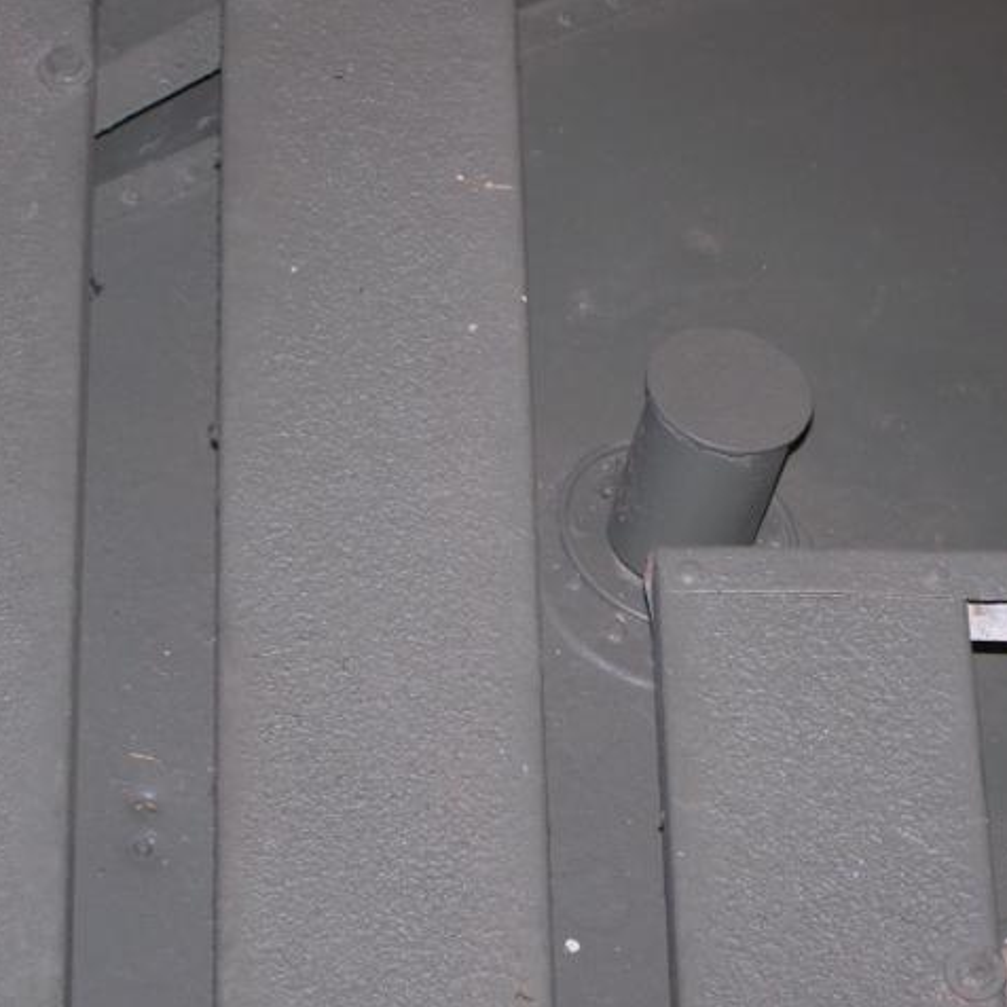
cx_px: 664
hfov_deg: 13.9
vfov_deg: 14.0
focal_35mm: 125
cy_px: 507
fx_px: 4114
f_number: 3.2
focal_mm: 17.5
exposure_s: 1/100
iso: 80
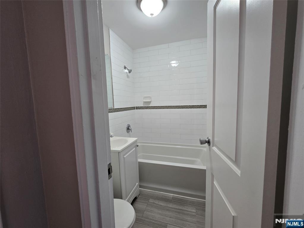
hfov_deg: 106.2
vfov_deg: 89.9
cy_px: 114
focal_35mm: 13
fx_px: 114
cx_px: 152
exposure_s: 1/60
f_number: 2.2
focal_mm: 2.2
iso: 125
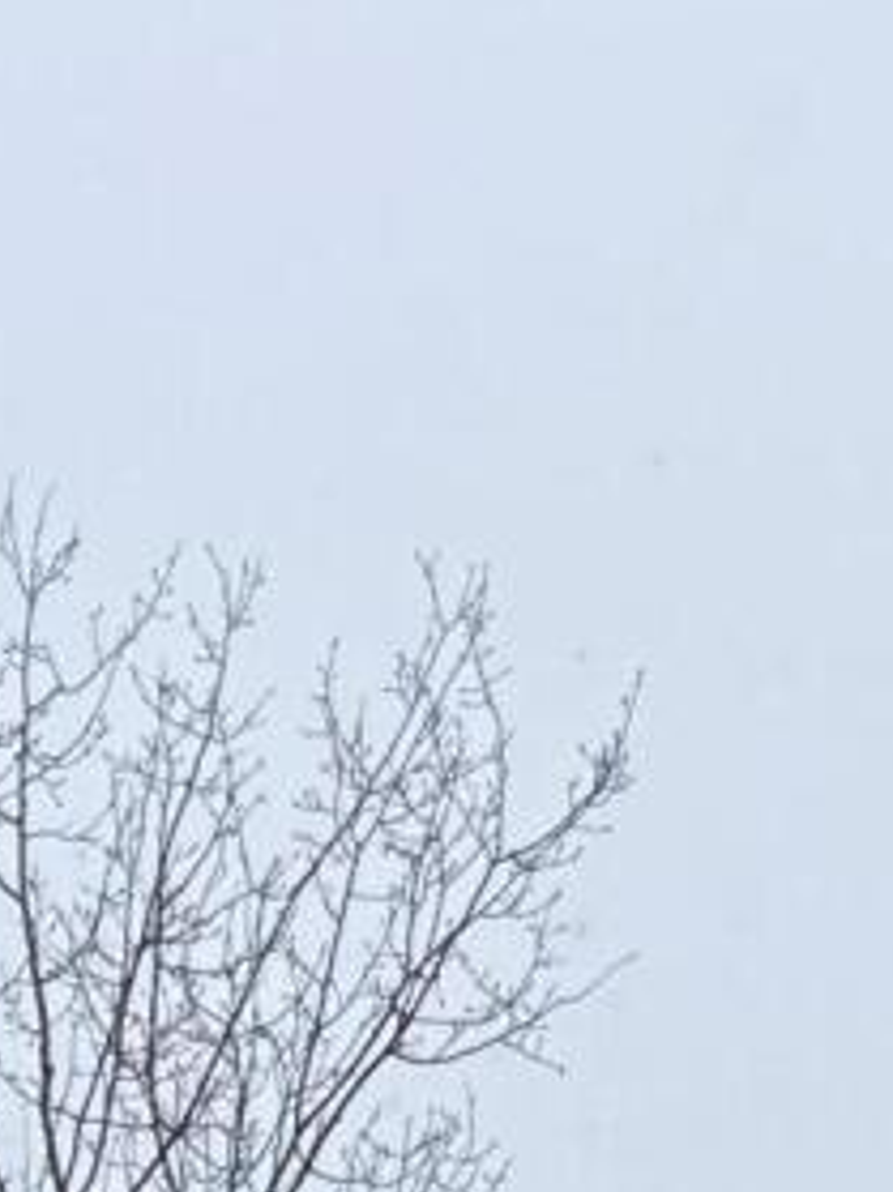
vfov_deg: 8.4
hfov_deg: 8.1
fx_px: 5921
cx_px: -1098
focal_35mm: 172
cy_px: 4191
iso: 100
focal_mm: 6.76
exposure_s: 1/121
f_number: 1.78
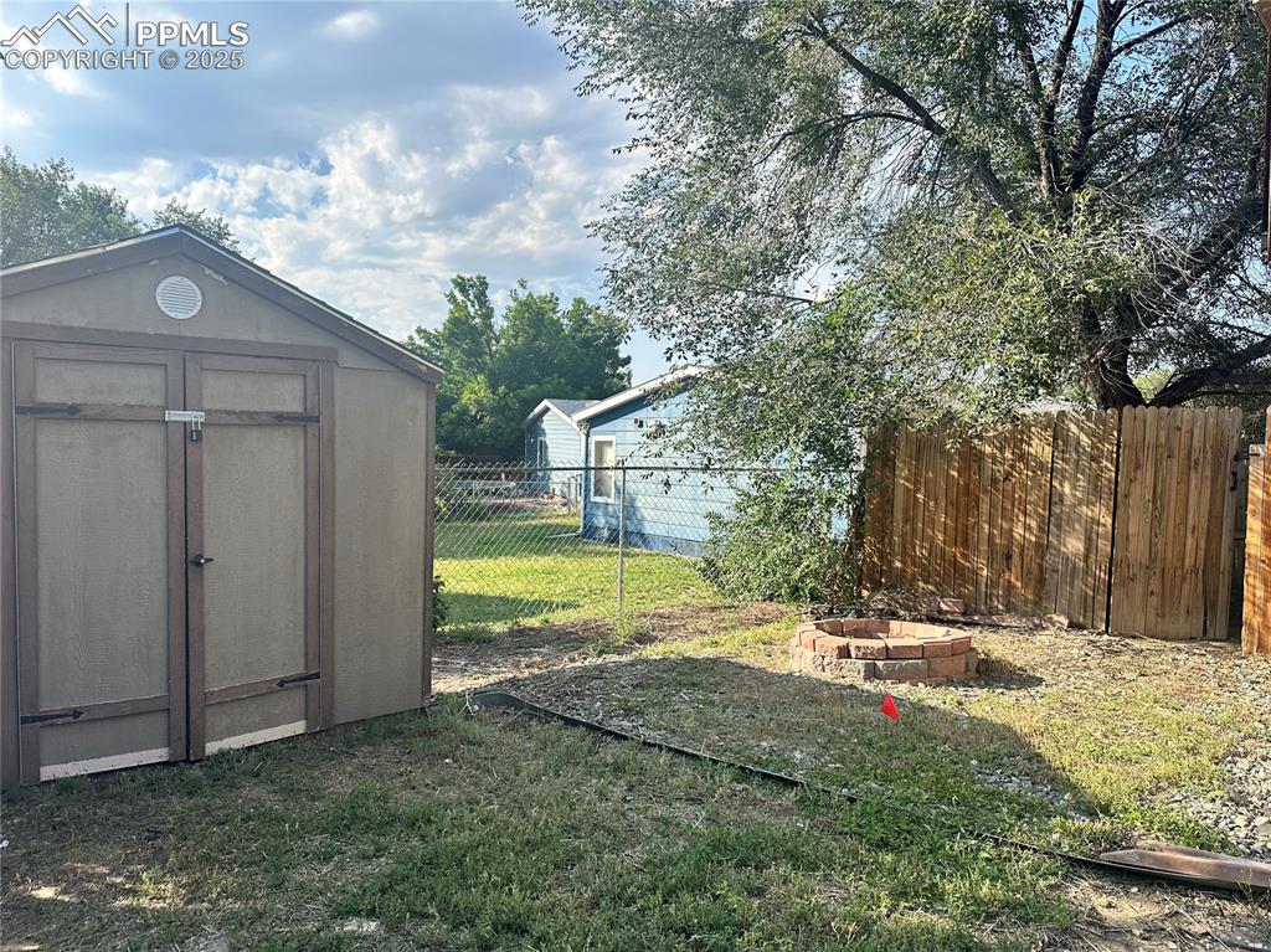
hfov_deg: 71.6
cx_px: 636
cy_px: 476
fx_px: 881
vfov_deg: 56.8
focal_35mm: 24
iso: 80
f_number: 1.78
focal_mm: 6.86
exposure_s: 1/2525
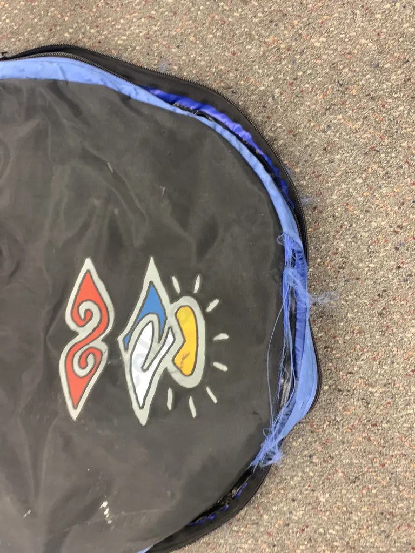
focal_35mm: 26
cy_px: 276
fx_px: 416
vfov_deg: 67.3
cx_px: 208
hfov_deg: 53.1
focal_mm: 4.25
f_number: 1.8
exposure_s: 1/50
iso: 250
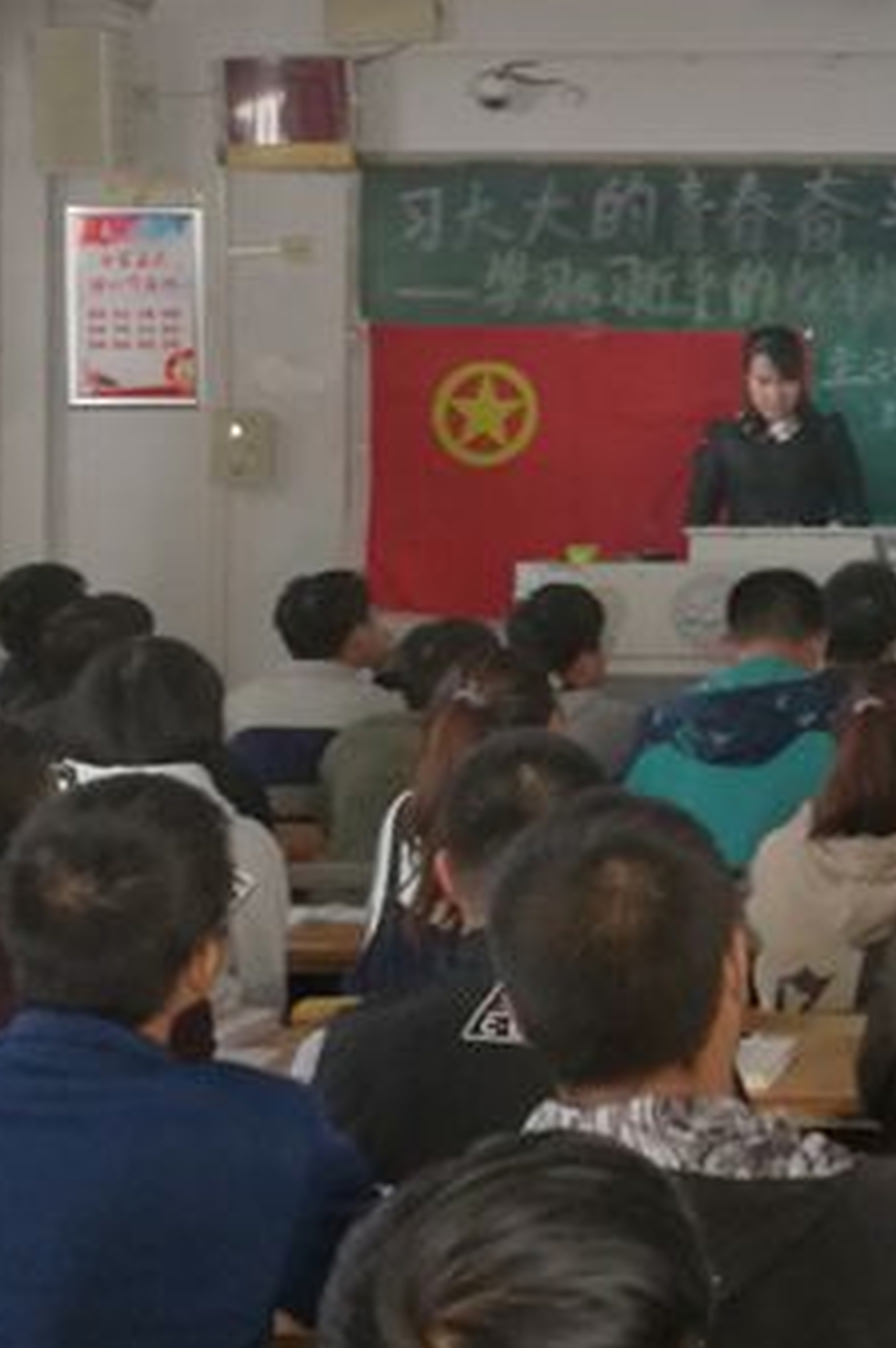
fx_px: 3329
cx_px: 1060
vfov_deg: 22.7
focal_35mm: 89
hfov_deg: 14.8
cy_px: 396
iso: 160
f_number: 2.2
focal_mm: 4.5
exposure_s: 1/50
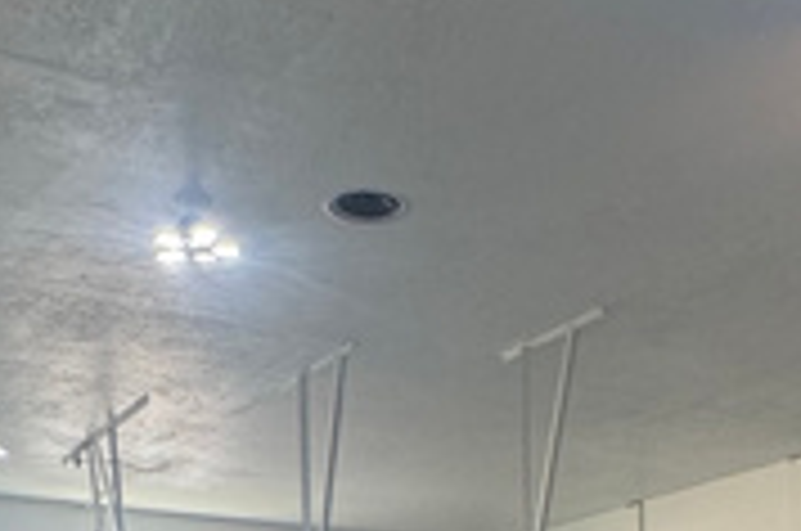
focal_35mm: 63
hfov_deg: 31.6
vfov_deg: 17.2
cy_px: 976
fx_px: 1399
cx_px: 549
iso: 160
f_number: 2.2
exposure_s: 1/99
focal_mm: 2.22
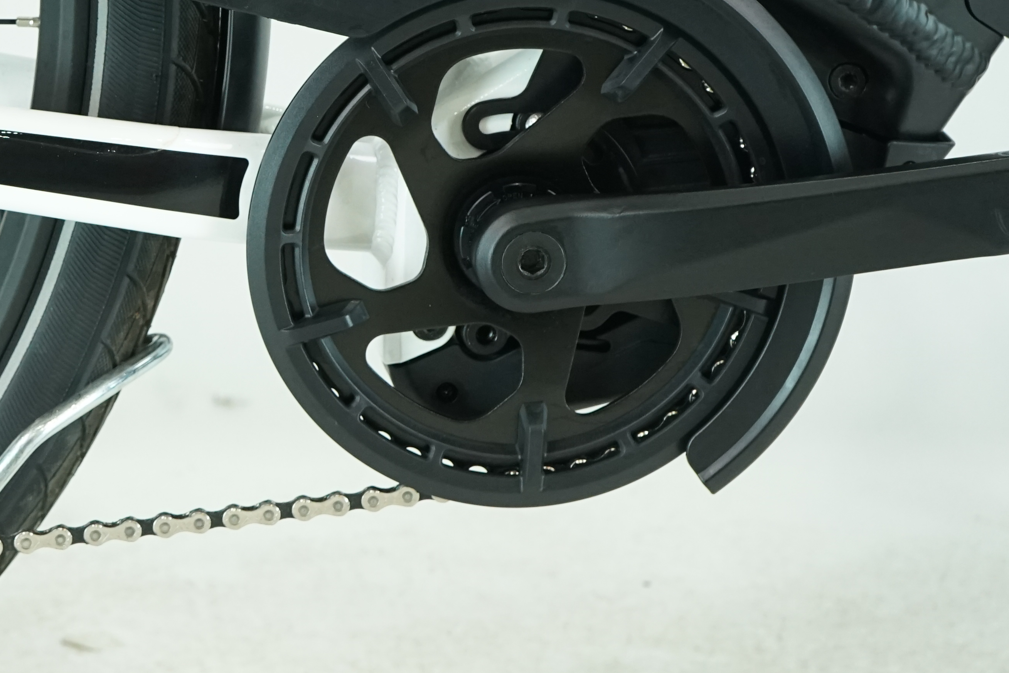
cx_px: -1
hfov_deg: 21.0
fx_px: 2635
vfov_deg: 14.5
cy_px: 140
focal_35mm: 94
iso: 1600
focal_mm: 41
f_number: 5.6
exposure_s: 1/200
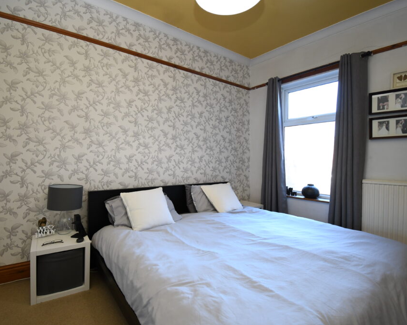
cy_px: 162
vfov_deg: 77.0
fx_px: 205
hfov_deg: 89.5
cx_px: 190
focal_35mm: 17
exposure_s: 1/50
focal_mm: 10
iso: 560
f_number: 4.5
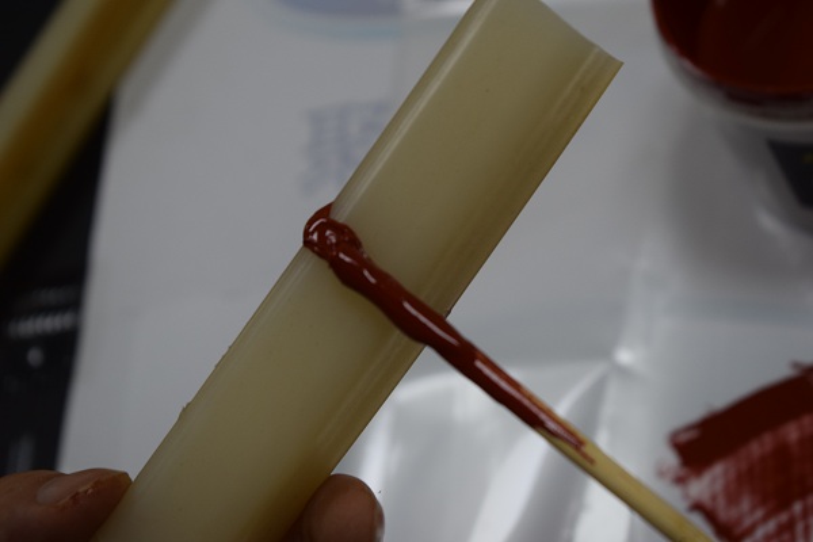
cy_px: 271
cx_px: 406
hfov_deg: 24.6
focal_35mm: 82
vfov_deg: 16.6
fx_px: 1863
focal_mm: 55
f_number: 5.6
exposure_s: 1/60
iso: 640
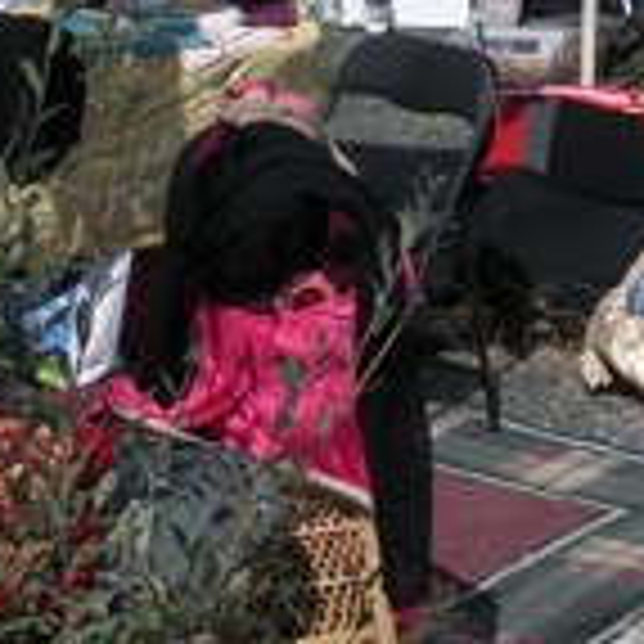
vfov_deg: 16.2
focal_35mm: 105
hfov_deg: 16.2
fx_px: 2210
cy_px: -38
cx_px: 667
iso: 64
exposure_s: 1/1082
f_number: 3.5
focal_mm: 6.3
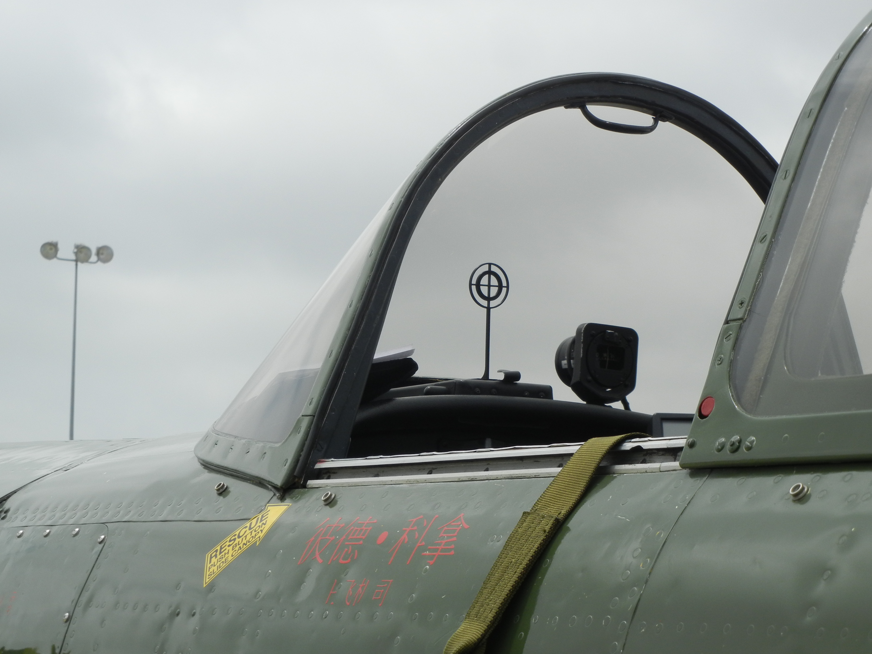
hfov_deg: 19.3
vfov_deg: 14.5
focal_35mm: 102
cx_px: 436
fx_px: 2569
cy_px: 327
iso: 160
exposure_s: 1/325
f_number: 9
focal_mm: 18.3
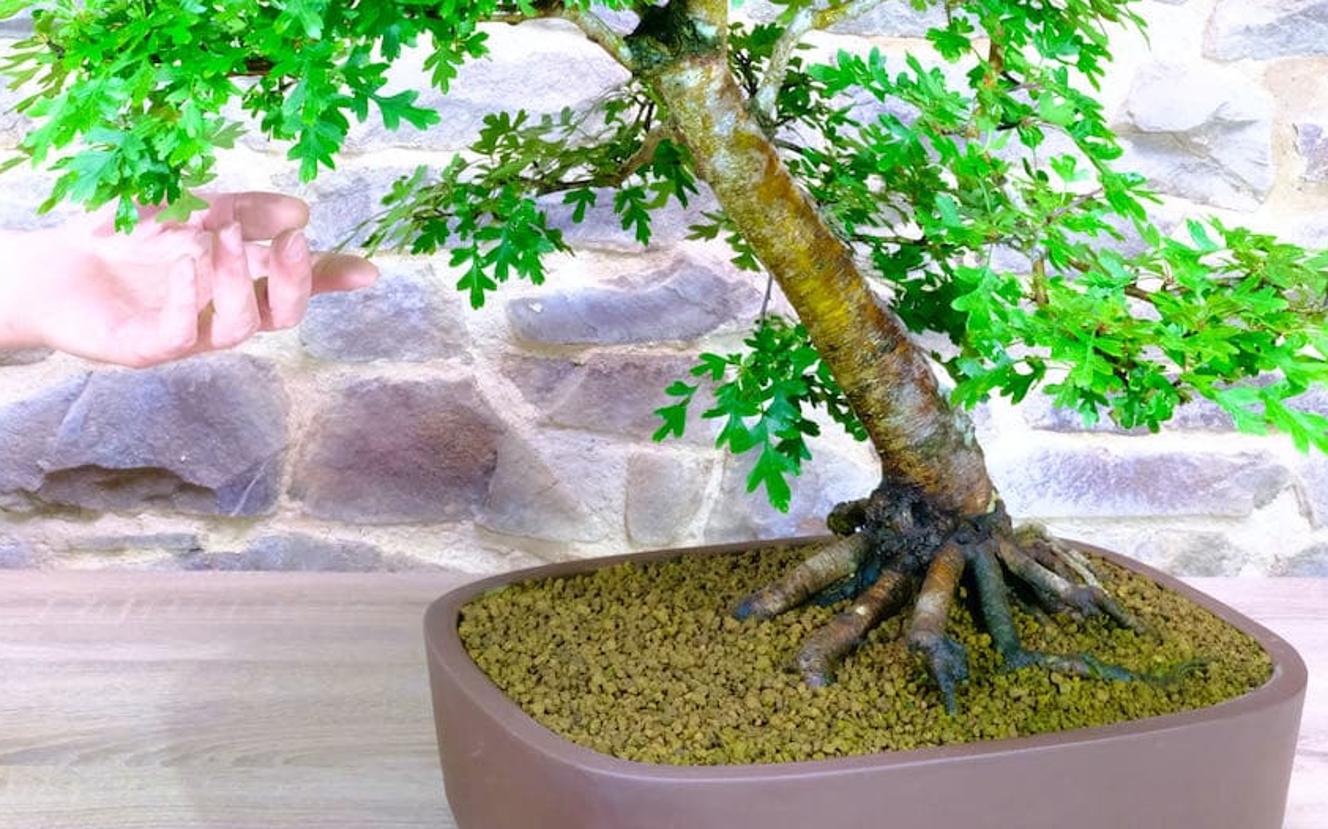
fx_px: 2244
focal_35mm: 62
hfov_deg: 33.0
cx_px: 666
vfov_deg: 20.2
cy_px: -41
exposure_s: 1/15
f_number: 14
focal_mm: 26.5
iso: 3200
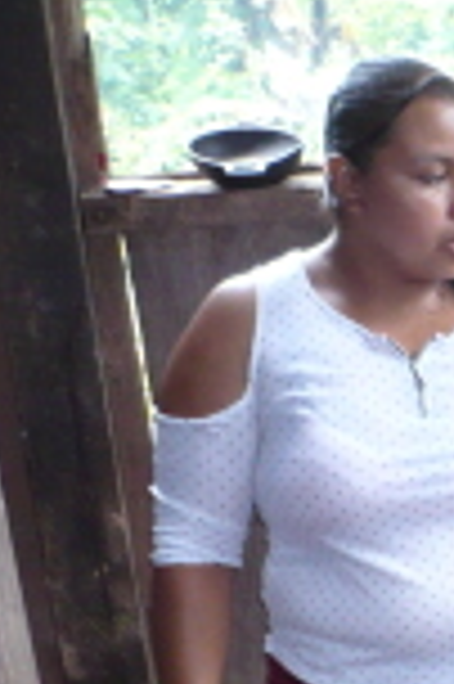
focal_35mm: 120
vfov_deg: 16.4
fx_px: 2275
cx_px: 1043
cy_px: 803
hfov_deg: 10.1
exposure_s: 1/30
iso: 160
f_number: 2.8
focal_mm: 5.8
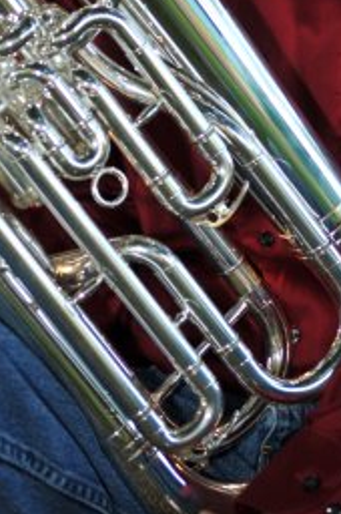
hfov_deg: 8.7
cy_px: -68
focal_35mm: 158
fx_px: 2253
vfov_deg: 12.7
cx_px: 174
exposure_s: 1/160
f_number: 2.8
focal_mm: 45
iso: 200
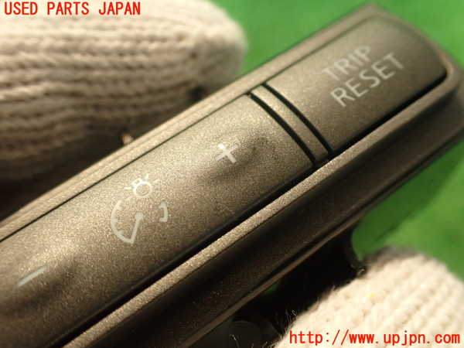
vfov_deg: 44.2
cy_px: 174
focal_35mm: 32
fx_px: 429
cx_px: 232
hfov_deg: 56.8
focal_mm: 5.79
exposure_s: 1/30
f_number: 2.4
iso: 320
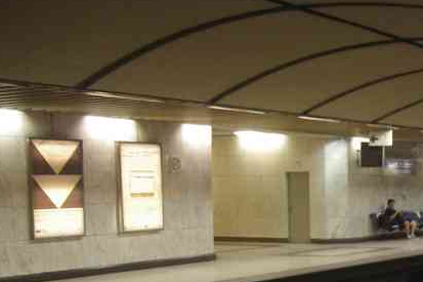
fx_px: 881
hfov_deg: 25.1
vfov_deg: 17.9
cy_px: 252
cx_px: 463
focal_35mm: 75
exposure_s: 1/25
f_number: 3.5
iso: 3200
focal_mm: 20.6
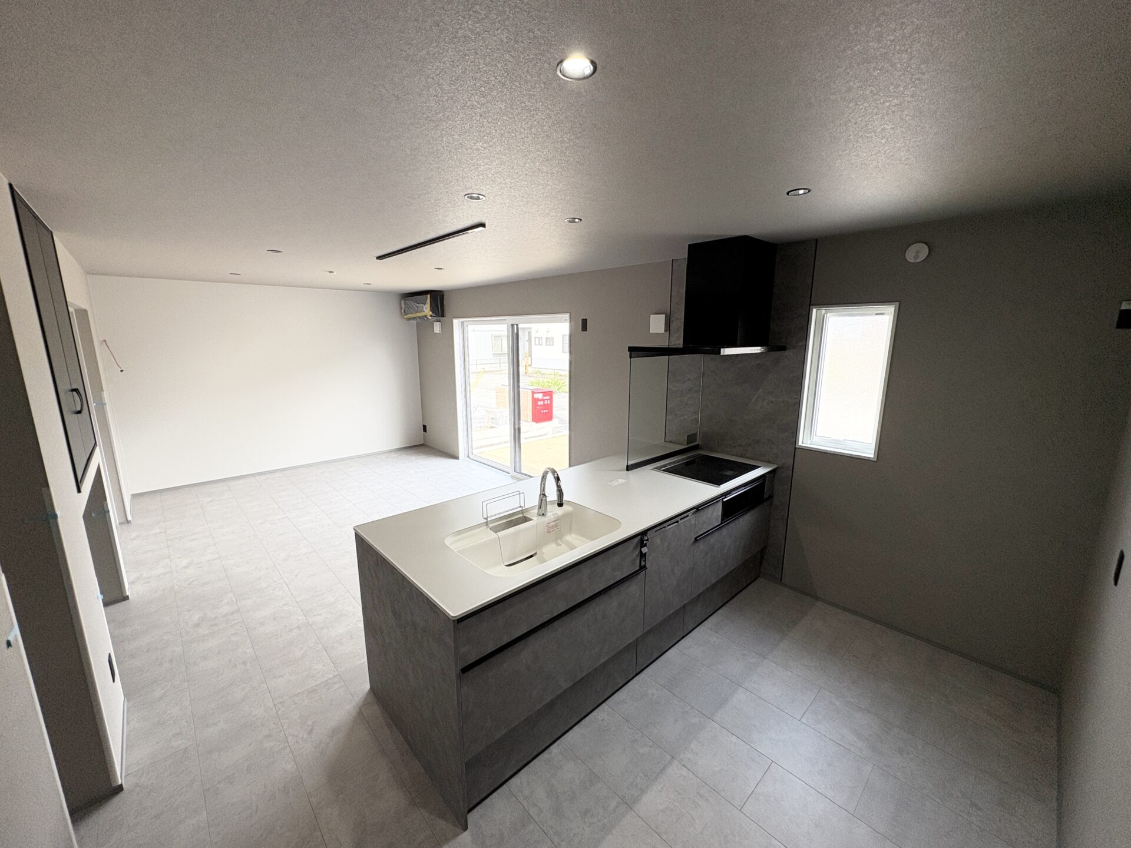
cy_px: 424
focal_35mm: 14
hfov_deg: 102.1
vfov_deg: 85.7
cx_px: 566
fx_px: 457
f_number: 2.2
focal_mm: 2.22
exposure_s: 1/126
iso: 64
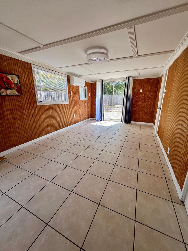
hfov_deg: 89.9
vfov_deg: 106.2
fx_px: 94
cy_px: 126
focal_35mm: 13
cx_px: 94
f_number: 1.8
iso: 32
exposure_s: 1/210
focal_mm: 1.57
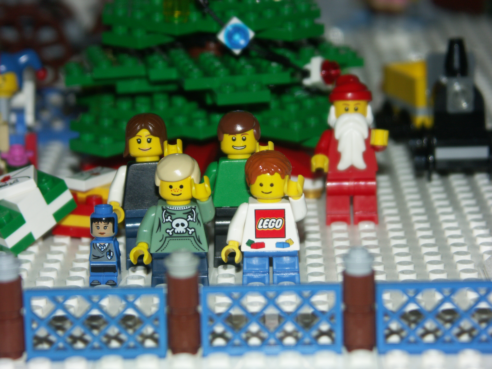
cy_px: 184
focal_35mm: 130
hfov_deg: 15.2
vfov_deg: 11.4
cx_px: 246
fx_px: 1848
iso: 100
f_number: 3.2
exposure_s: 1/125
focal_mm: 33.21
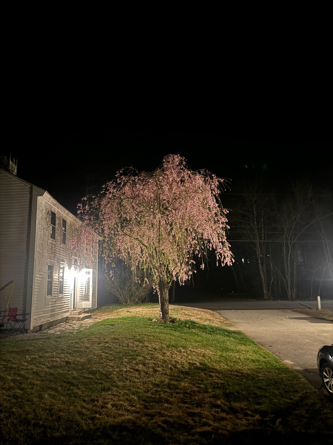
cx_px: 166
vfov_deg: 71.6
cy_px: 222
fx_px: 308
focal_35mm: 24
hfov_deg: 56.8
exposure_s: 1/5
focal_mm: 6.76
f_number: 1.78
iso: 1000
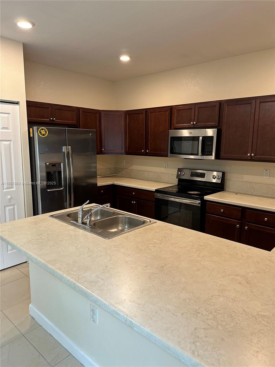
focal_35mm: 24
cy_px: 184
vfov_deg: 71.6
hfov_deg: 56.8
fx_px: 254
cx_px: 138
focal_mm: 6.86
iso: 160
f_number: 1.78
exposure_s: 1/60
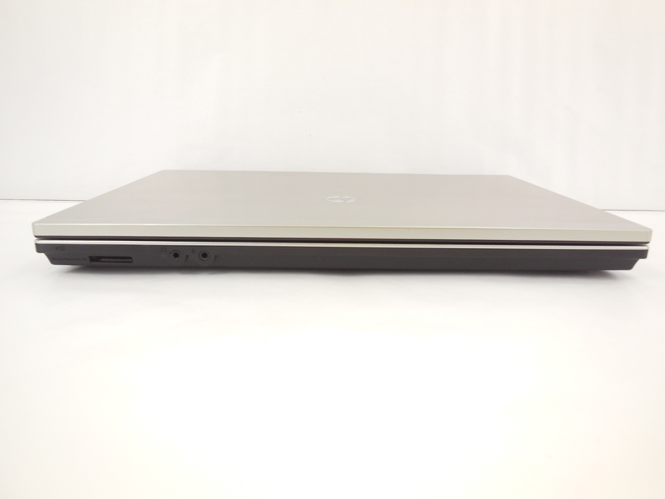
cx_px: 332
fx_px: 480
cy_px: 250
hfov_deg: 69.4
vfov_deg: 54.9
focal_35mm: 25
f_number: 3.1
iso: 125
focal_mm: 4.5
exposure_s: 1/30
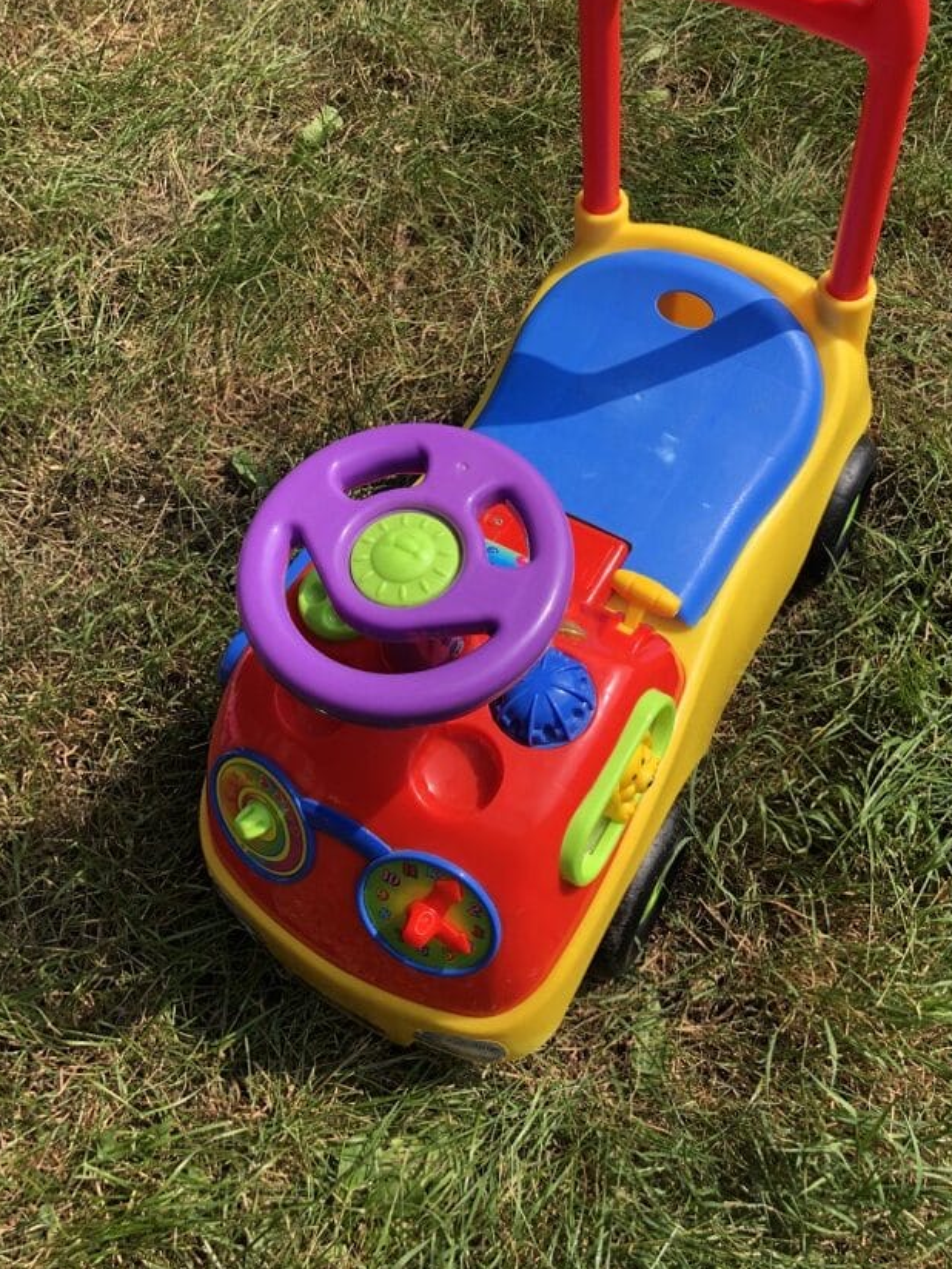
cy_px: 505
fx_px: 1247
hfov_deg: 41.7
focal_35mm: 34
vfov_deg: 53.6
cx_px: 524
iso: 20
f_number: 1.8
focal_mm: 4
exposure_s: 1/1091
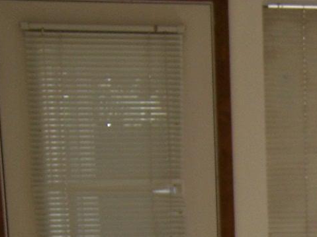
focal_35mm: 107
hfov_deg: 17.4
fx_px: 980
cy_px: 352
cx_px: 393
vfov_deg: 13.1
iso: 80
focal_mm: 5.5
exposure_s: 1/90
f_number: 2.8
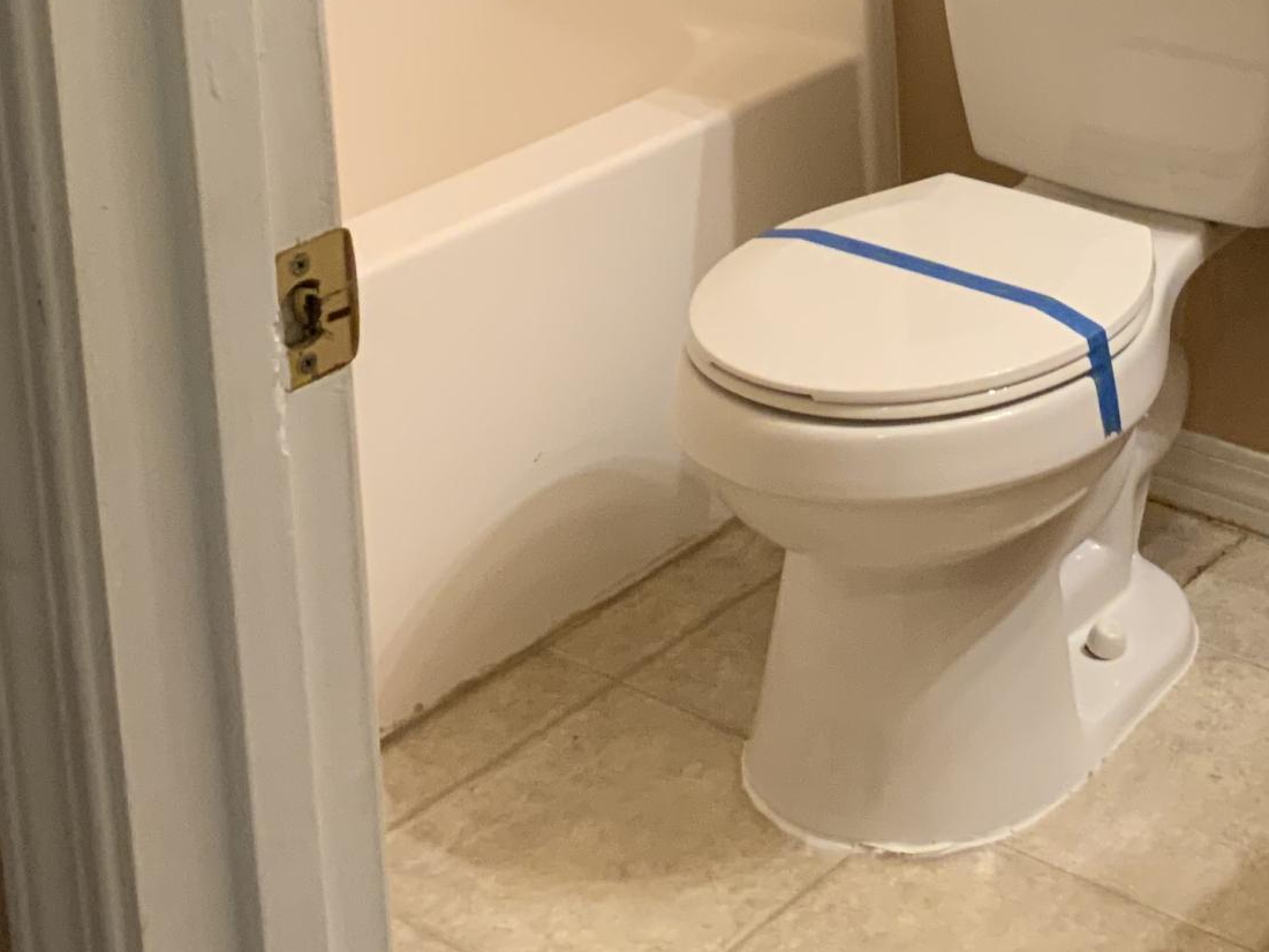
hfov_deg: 24.3
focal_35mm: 79
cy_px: -188
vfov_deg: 17.8
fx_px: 2896
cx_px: 1026
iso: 100
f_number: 1.8
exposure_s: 1/60
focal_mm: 3
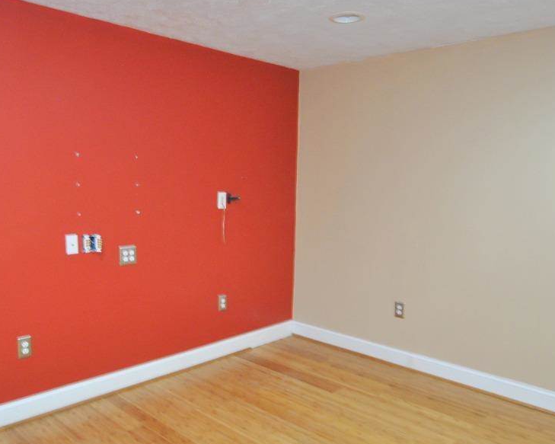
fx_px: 476
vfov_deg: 49.8
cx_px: 234
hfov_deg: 60.1
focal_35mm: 29
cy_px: 253
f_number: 4
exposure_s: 1/20
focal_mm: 10
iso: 400
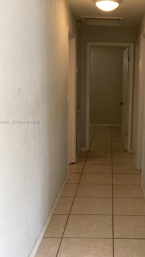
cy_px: 122
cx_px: 111
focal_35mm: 43
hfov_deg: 27.3
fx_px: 294
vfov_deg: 47.3
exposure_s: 1/50
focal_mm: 3.3
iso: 125
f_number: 2.4
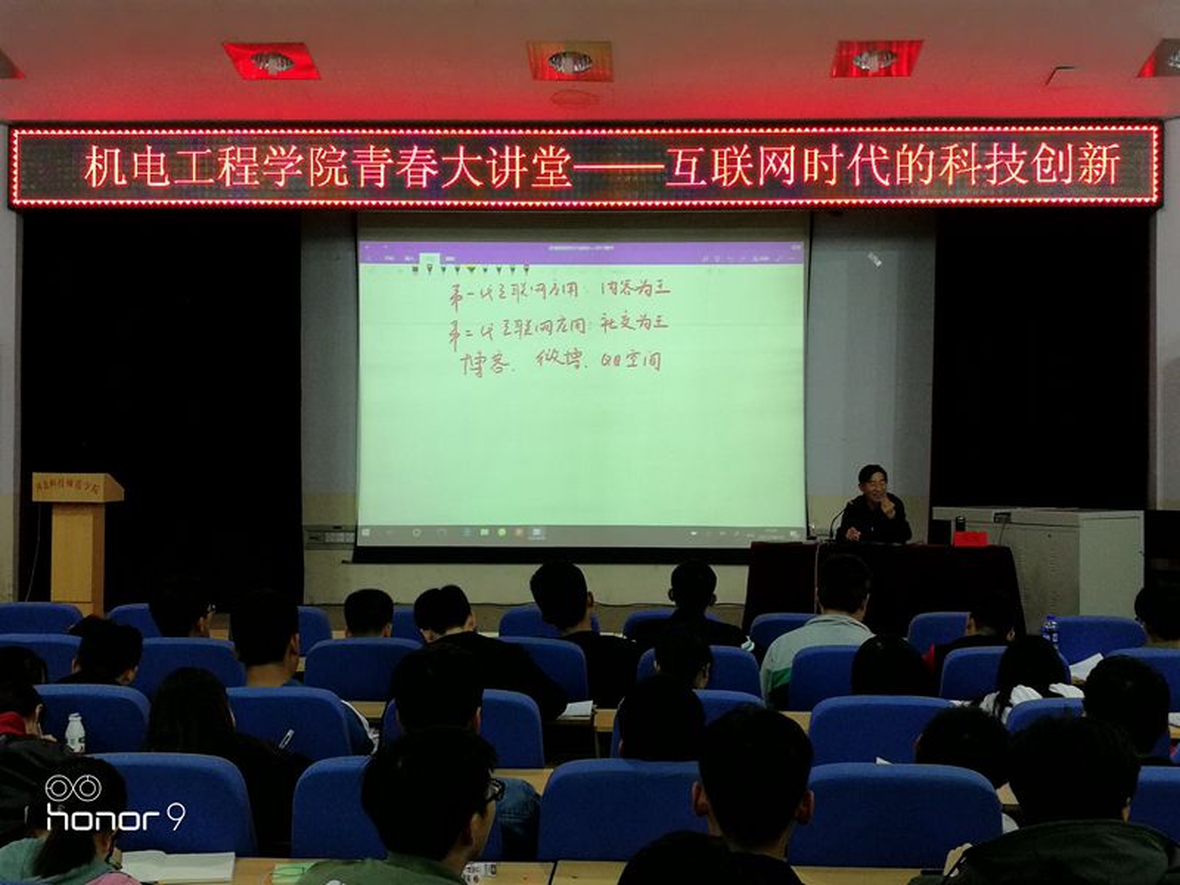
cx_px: 590
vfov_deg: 34.3
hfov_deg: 44.8
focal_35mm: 42
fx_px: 1432
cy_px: 442
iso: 250
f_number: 2.2
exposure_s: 1/33.3
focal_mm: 3.95
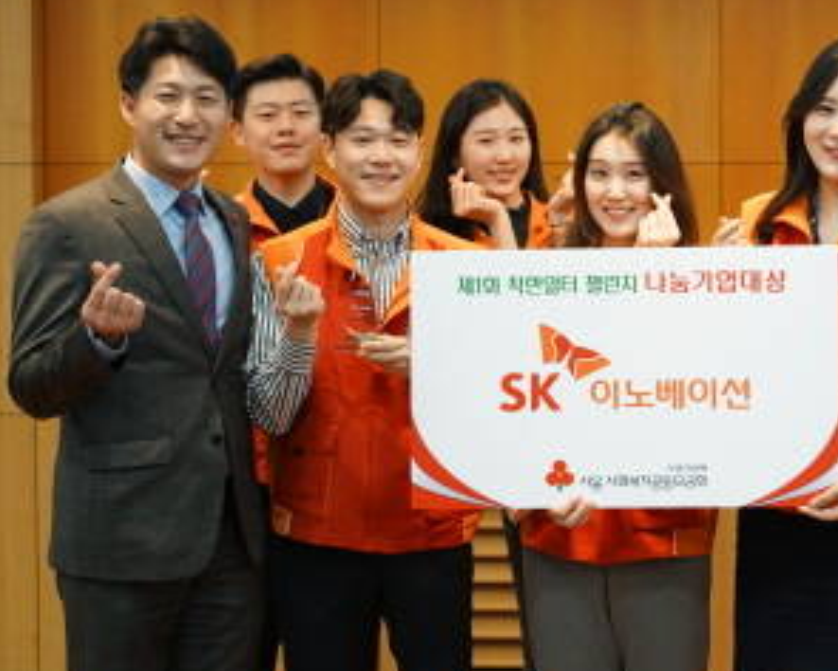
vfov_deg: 16.8
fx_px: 2257
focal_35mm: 91
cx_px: 710
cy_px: 189
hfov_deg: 20.7
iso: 1600
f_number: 4
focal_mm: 52
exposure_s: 1/80
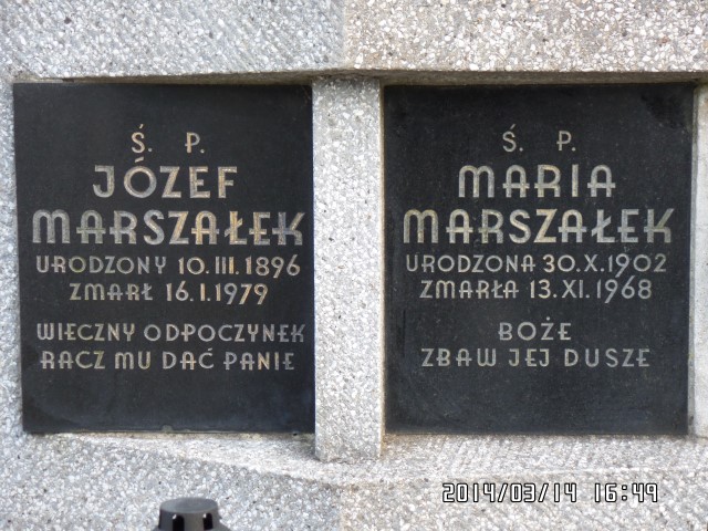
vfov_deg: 10.5
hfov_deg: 14.0
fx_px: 2884
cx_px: 354
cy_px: 266
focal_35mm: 141
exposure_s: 1/60
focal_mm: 25.2
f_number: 4.2
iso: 320
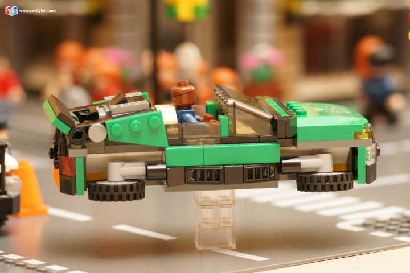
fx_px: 2733
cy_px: 136
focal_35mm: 240
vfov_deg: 5.7
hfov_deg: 8.6
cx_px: 205
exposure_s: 1/60
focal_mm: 160
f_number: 5.6
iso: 400
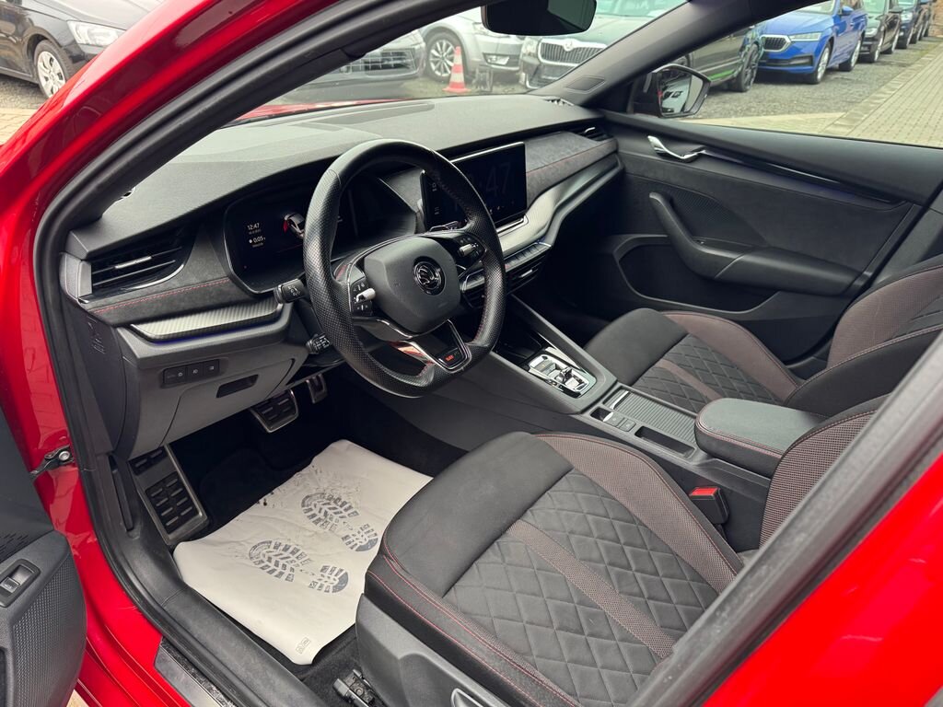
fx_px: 654
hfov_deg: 71.6
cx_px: 472
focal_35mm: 24
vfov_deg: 56.8
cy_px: 354
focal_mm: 6.76
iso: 250
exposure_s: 1/60
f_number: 1.78
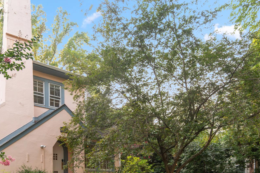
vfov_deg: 42.8
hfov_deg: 63.2
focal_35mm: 29
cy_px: 139
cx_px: 106
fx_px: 209
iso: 160
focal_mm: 12
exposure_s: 1/60
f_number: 4
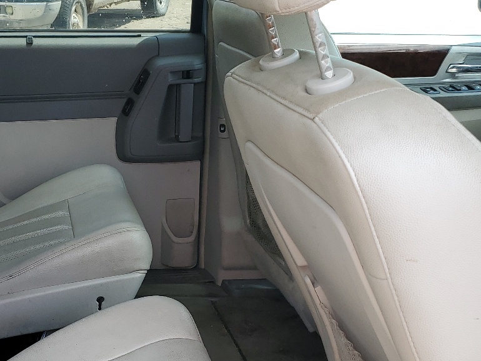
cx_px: 85
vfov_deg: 26.7
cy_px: 270
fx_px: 751
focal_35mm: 54
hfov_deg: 34.3
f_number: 1.5
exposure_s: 1/417
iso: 50
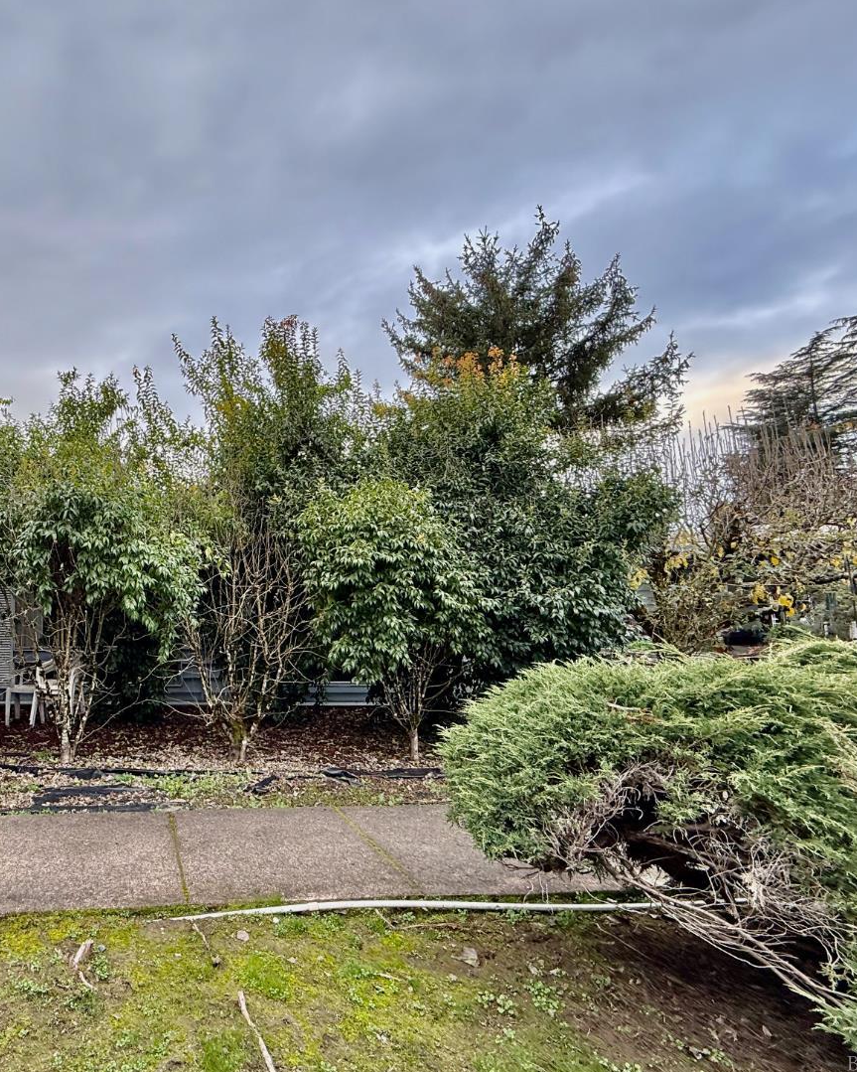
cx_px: 184
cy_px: 540
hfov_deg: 65.1
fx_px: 602
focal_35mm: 19
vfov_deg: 83.3
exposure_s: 1/201
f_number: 2.2
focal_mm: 2.22
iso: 64
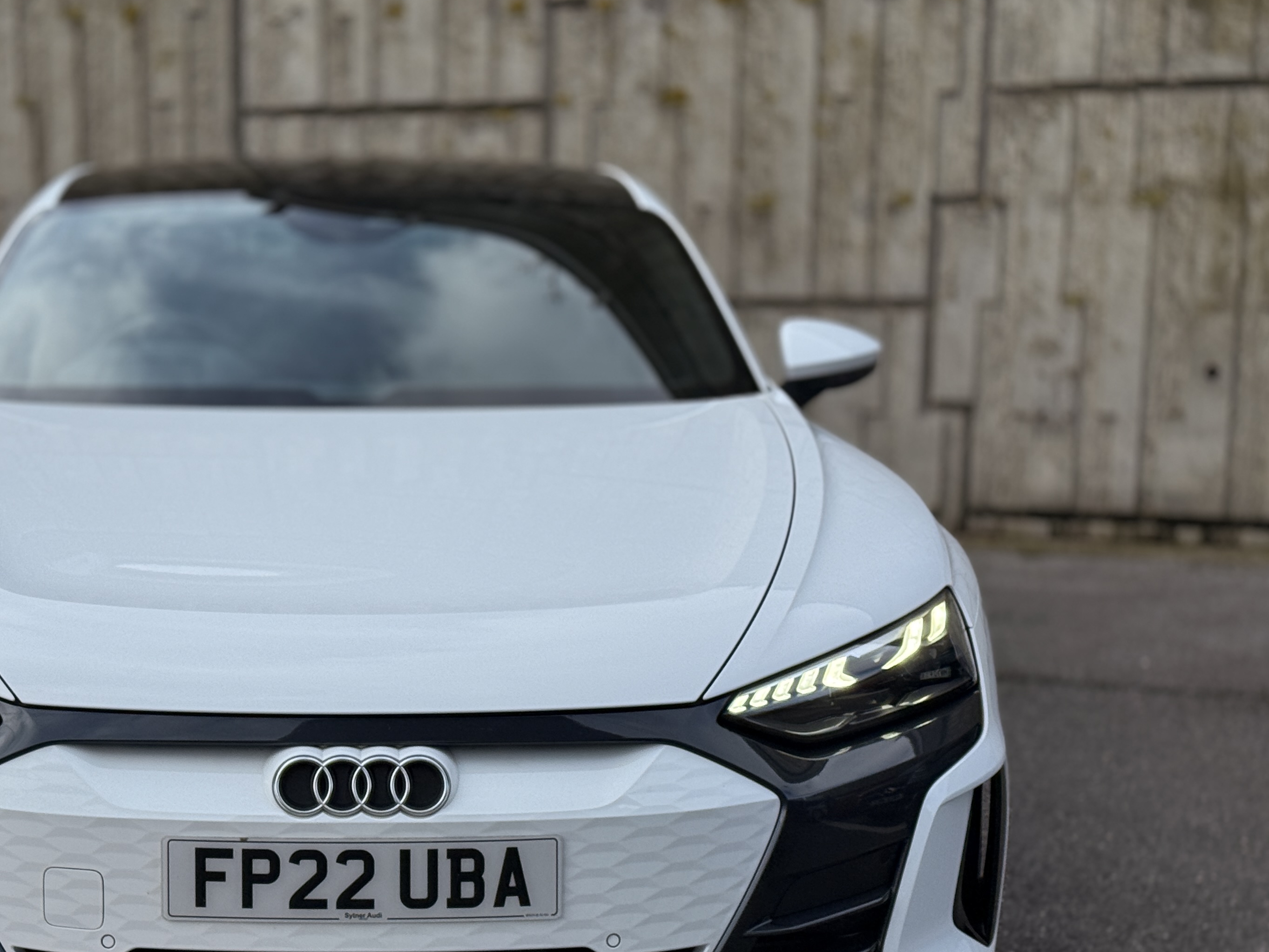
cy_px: 638
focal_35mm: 71
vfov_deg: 20.6
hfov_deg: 27.1
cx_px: 365
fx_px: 2603
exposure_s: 1/3226
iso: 64
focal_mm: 6.76
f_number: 1.78
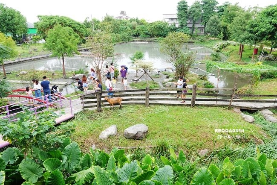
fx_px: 185
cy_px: 92
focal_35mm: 24
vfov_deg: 53.1
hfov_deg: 73.8
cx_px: 138
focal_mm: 8.8
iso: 125
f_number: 4
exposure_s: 1/80
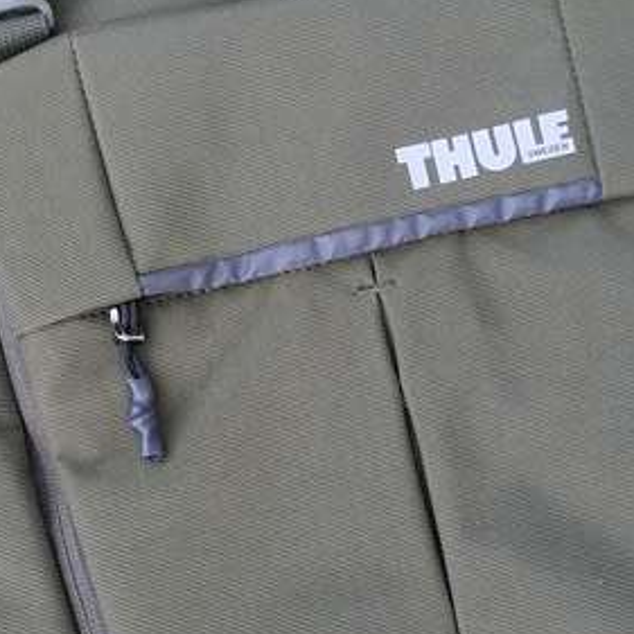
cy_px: 415
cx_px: 314
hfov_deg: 16.9
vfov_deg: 16.9
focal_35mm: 103
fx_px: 2134
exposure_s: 1/50
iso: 100
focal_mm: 4.5
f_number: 2
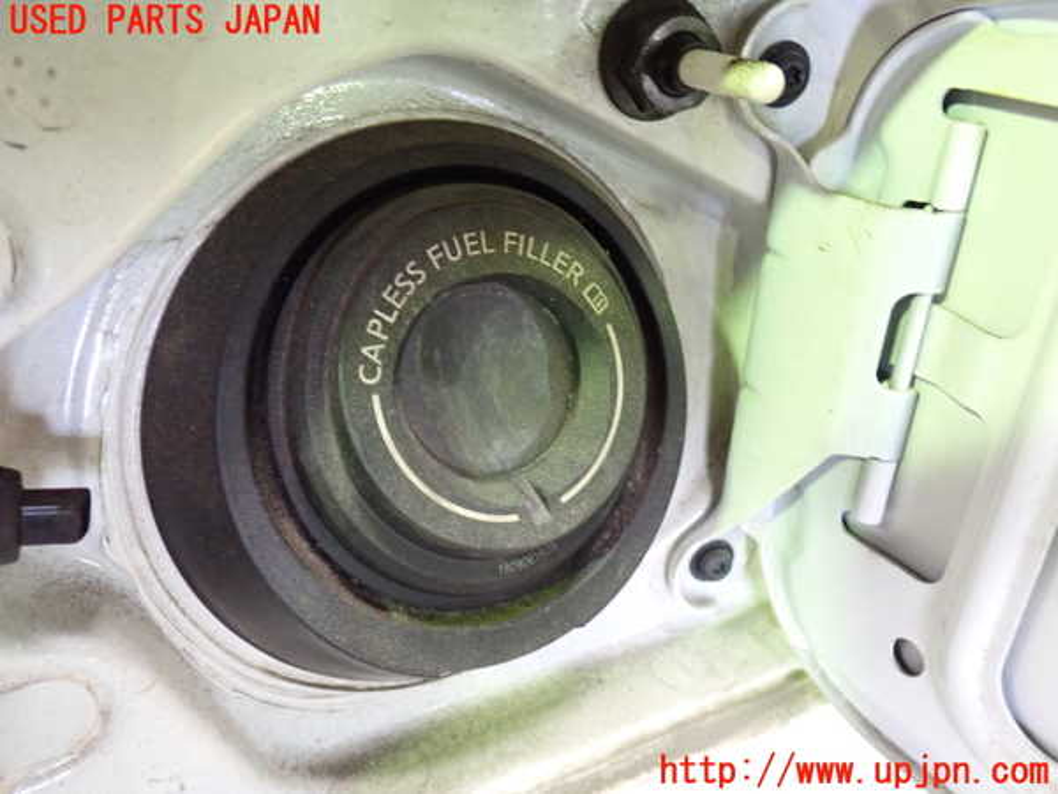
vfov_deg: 46.8
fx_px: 917
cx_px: 529
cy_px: 397
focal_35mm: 30
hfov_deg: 60.0
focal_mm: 5.4
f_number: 2.3
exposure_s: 1/30
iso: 800
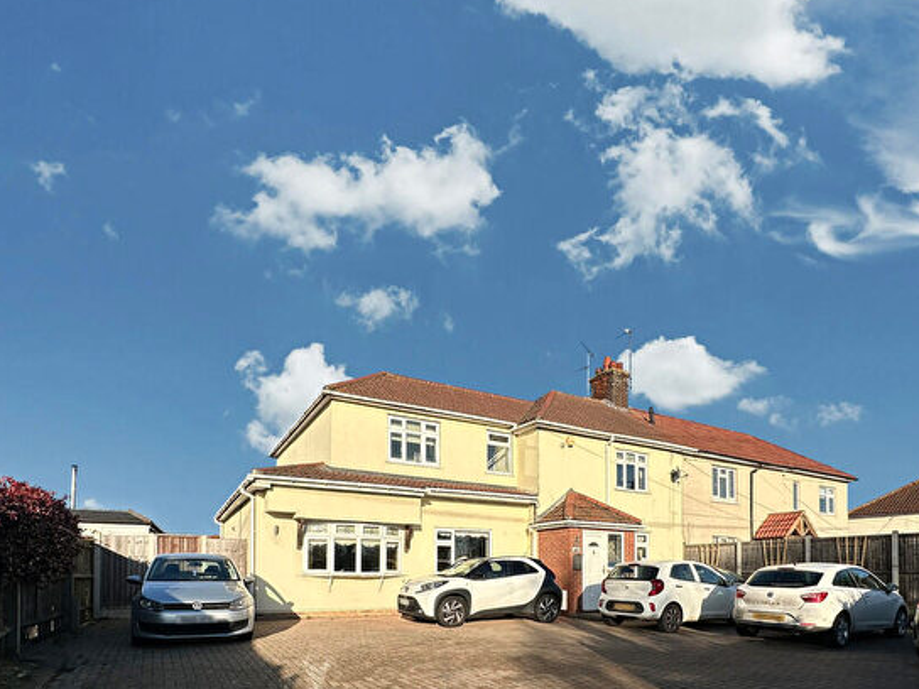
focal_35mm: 18
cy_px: 431
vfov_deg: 70.4
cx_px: 449
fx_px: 478
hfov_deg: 87.7
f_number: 2.2
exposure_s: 1/2681
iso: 50
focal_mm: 2.22
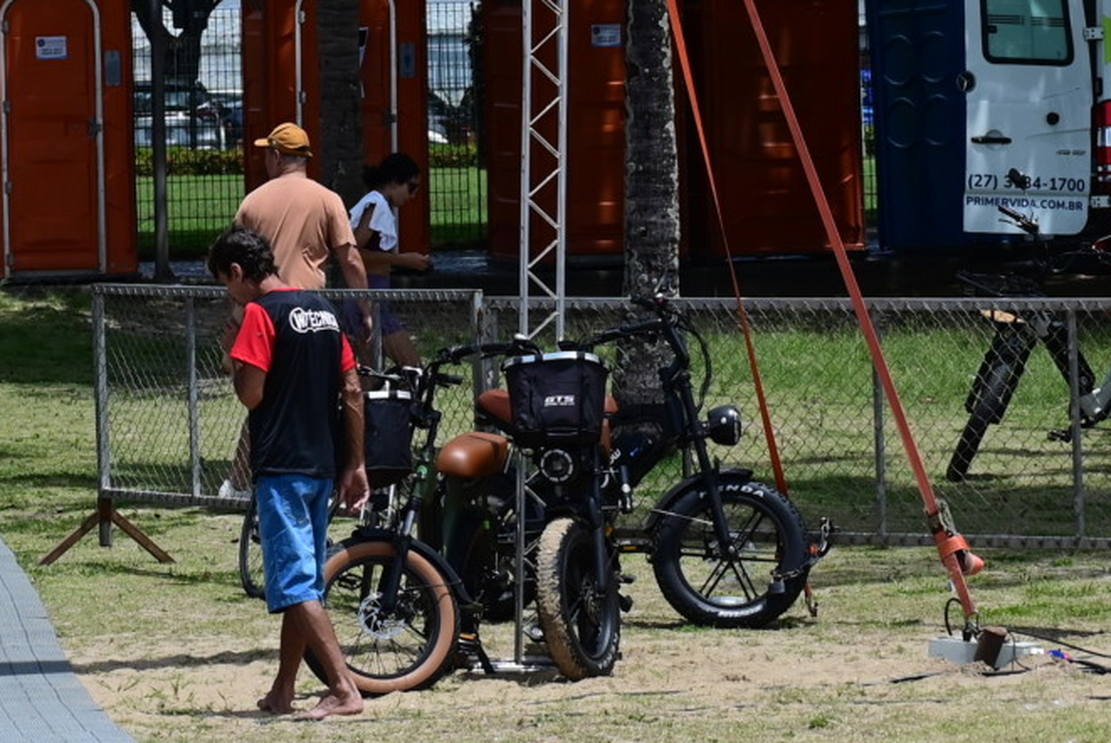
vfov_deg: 5.6
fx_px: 7537
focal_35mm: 244
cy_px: 60
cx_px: 5
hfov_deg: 8.4
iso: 320
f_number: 8
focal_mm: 70
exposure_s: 1/1600
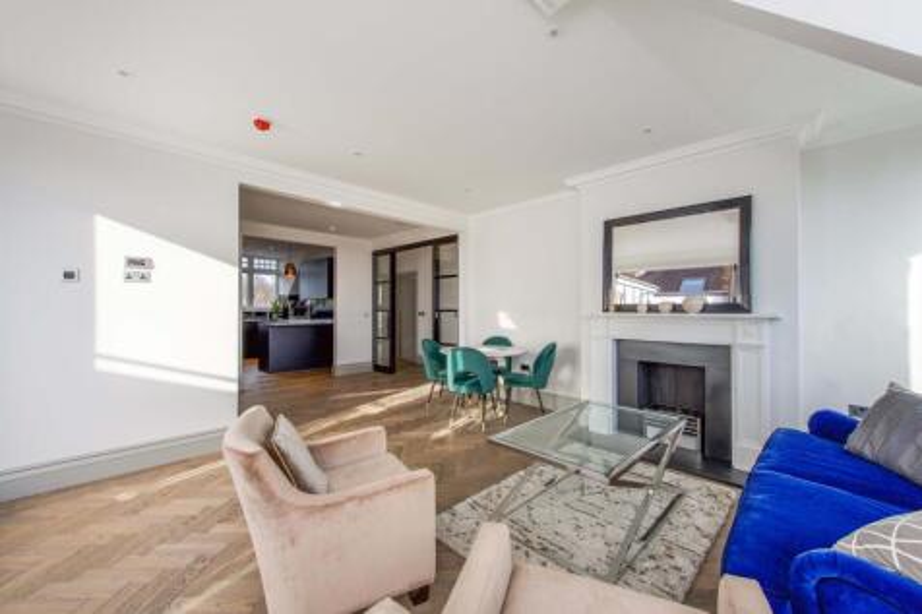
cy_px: 307
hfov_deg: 104.3
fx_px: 358
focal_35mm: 14
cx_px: 461
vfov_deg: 81.2
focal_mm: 14
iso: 250
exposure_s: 1/60
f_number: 11
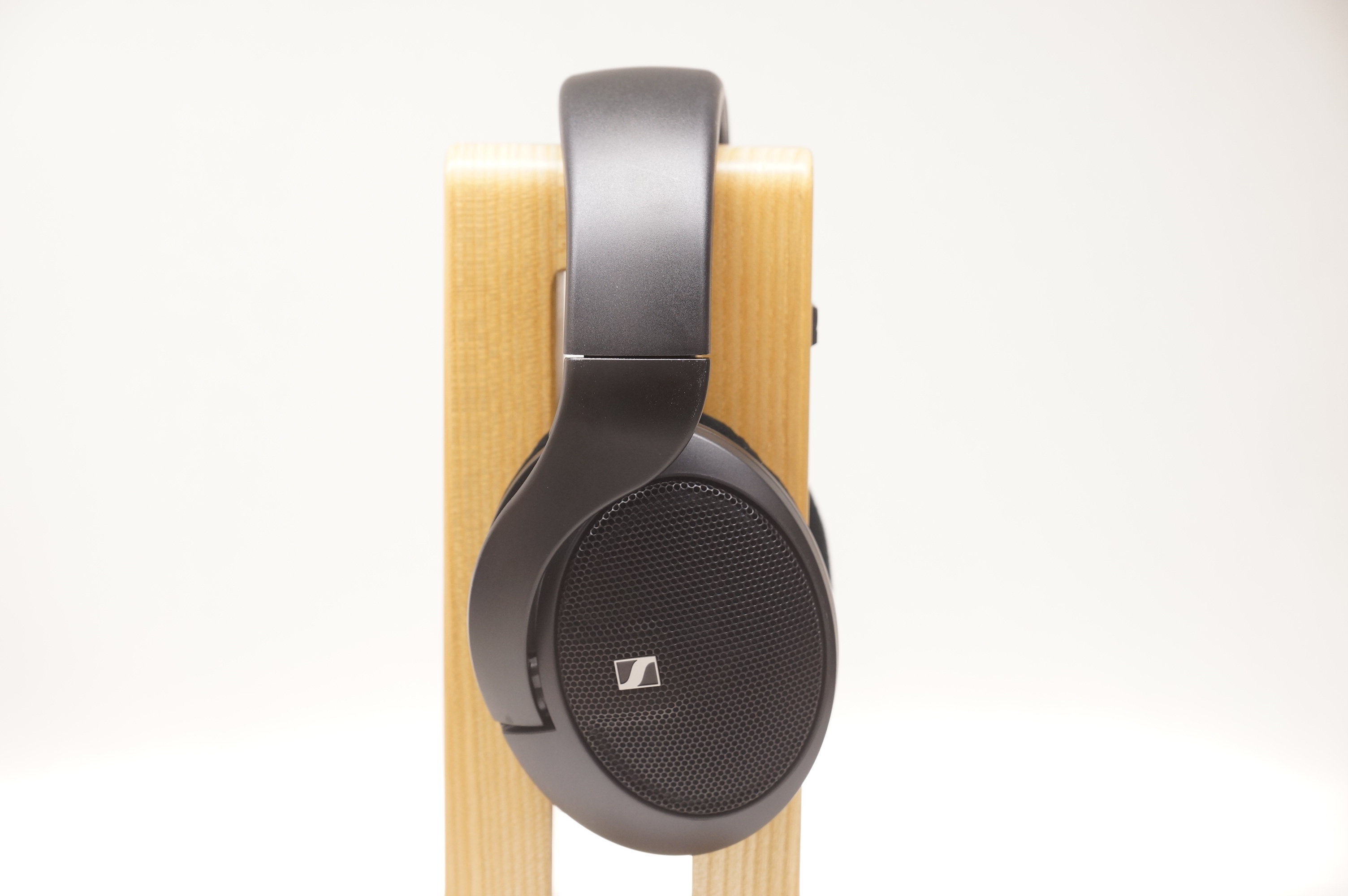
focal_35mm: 75
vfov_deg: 18.1
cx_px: 674
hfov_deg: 27.0
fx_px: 2806
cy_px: 448
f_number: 5
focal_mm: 50
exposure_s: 1/80
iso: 400
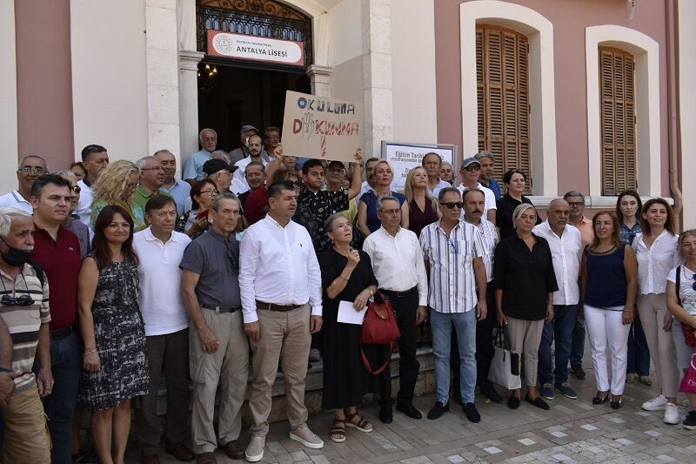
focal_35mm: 27
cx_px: 348
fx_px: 522
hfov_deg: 67.4
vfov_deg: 47.9
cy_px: 232
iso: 250
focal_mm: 18
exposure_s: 1/250
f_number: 5.6
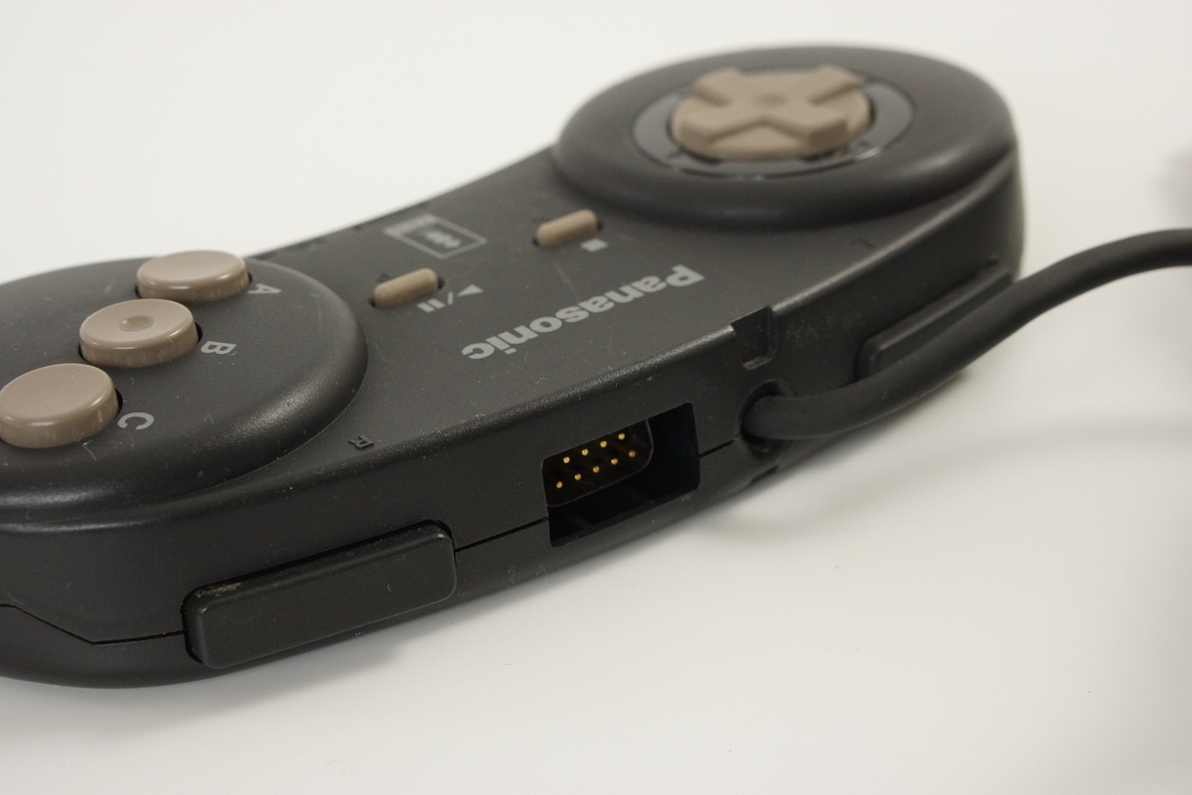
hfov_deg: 27.0
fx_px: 2483
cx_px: 596
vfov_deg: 18.2
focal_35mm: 75
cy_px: 398
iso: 1000
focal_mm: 50
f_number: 6.3
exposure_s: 1/80
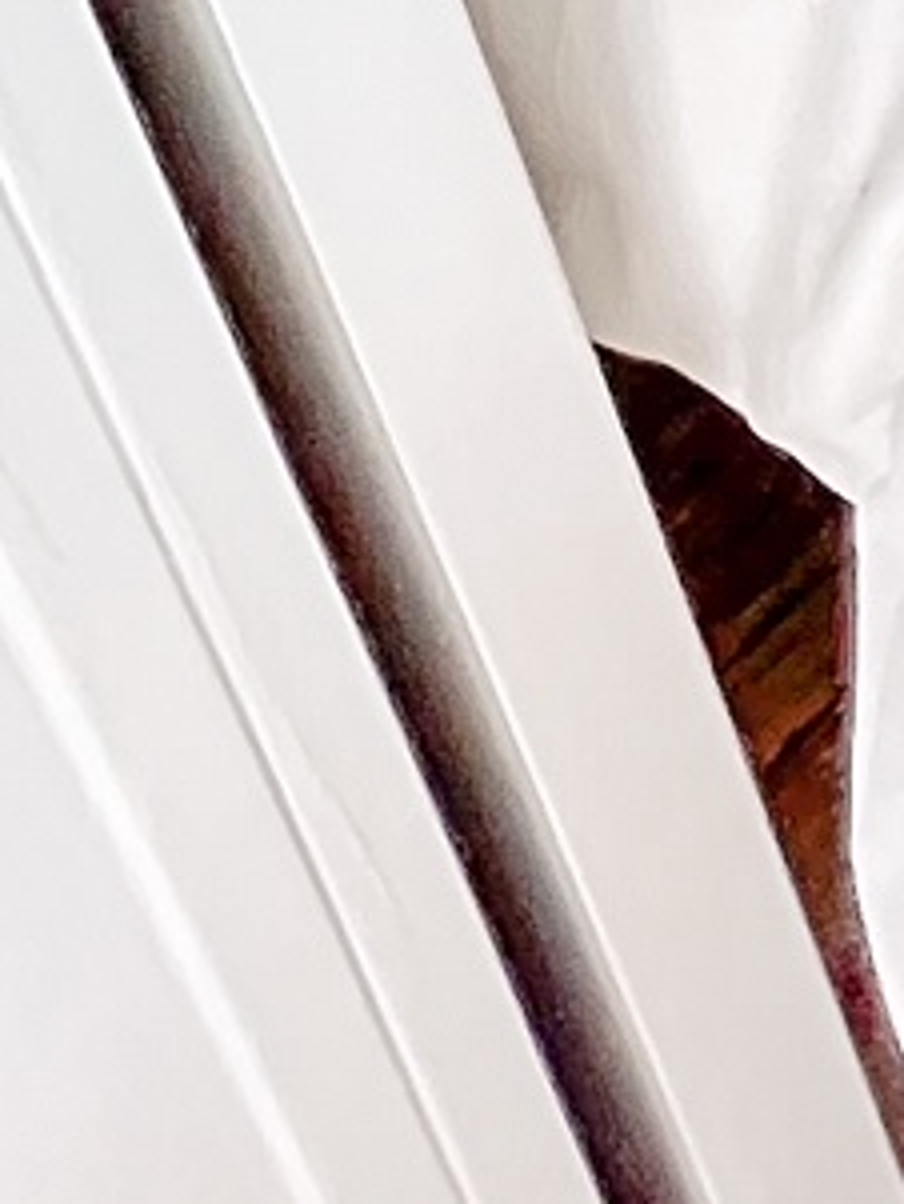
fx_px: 3027
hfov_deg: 13.1
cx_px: 2116
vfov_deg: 12.6
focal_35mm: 87
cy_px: -2132
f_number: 1.8
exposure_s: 1/60
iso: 640
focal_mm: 1.57
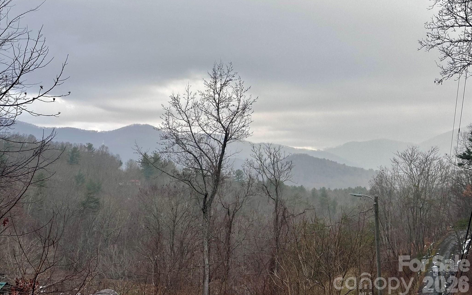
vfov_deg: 25.3
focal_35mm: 51
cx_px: 236
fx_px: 656
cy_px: 123
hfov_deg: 39.6
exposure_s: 1/359
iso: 64
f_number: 1.78
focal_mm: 6.86
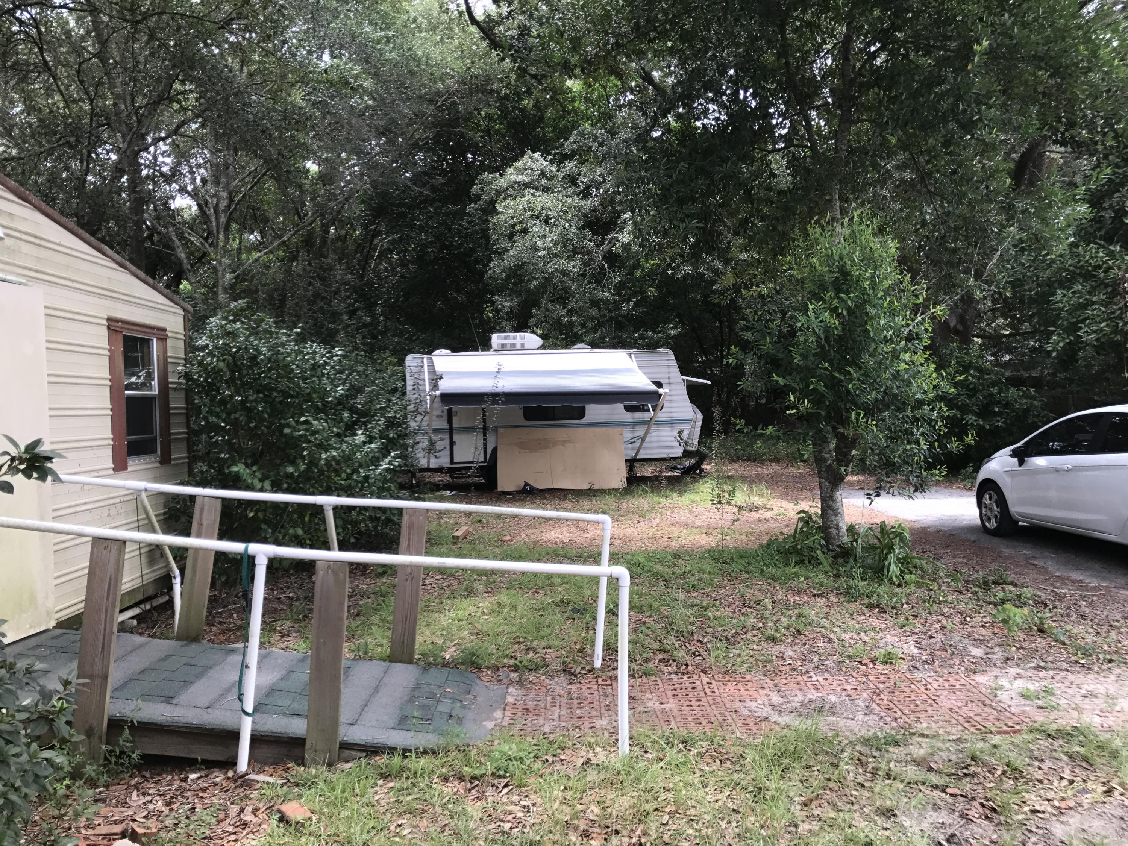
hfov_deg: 63.4
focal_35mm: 28
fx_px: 912
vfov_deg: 49.7
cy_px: 423
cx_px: 564
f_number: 1.8
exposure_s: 1/404
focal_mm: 3.99
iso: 20
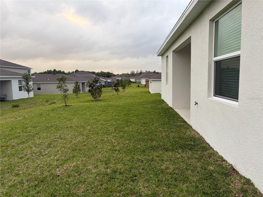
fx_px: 198
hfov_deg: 67.3
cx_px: 132
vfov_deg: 53.1
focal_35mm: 26
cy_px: 98
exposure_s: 1/172
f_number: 1.6
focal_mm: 5.96
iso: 32
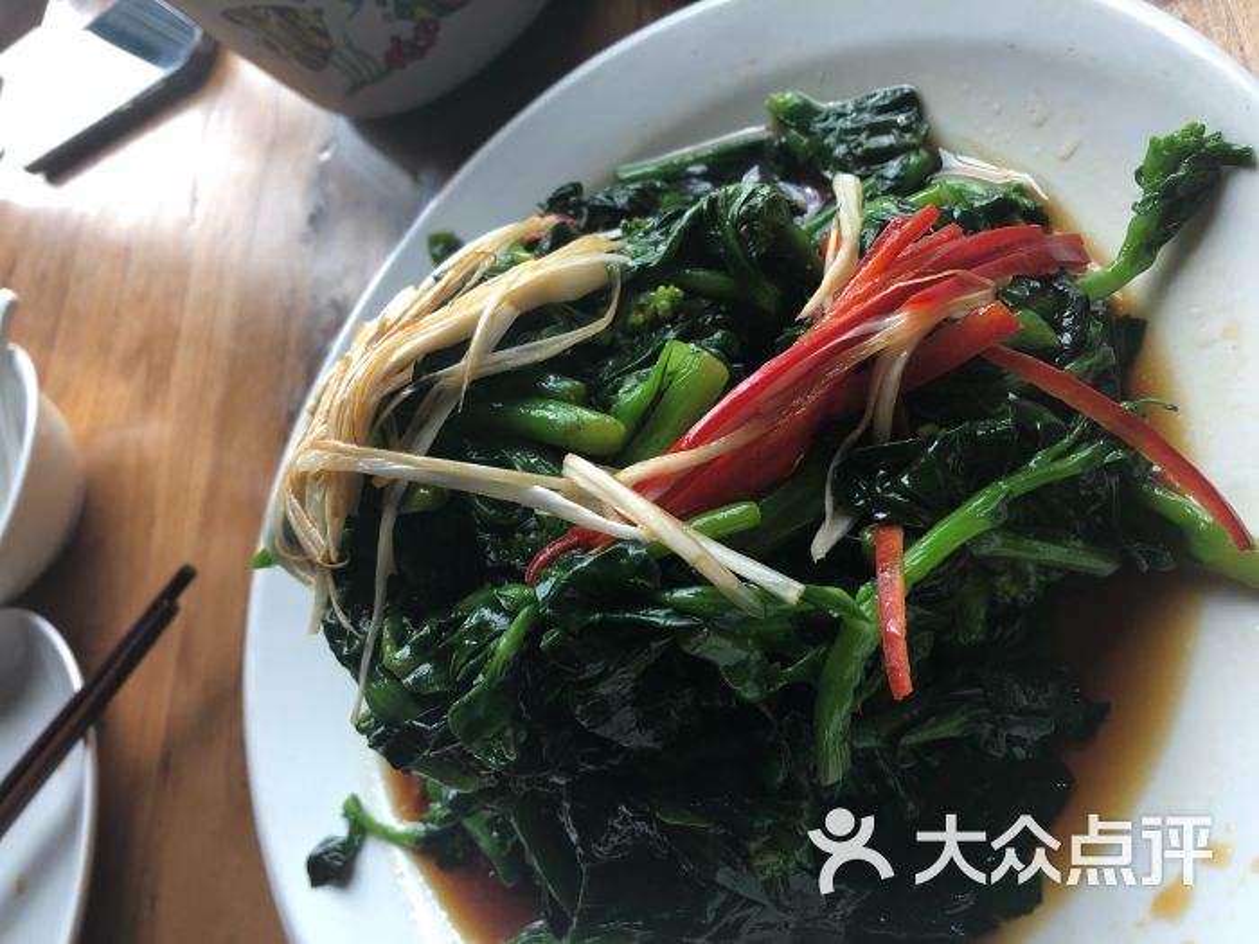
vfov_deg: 49.7
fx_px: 1018
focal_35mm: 28
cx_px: 630
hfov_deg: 63.4
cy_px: 472
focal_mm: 4
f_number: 1.8
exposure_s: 1/100
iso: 32
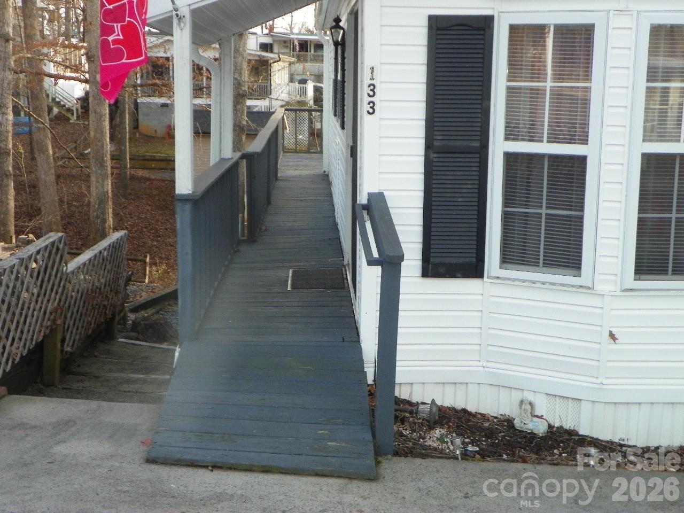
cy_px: 256
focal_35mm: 46
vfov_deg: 31.5
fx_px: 909
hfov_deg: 41.2
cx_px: 342
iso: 100
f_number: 3.2
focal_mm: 8.2
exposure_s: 1/160
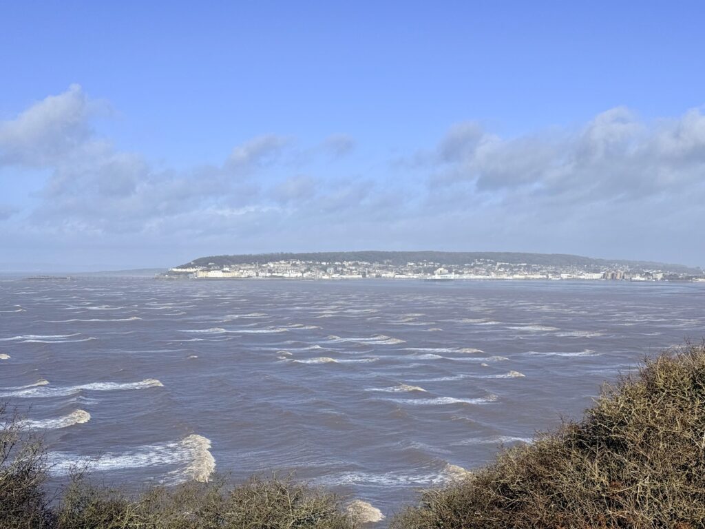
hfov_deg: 39.7
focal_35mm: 48
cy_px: 264
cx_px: 352
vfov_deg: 30.3
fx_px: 978
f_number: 1.78
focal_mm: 6.76
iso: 64
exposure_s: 1/7874
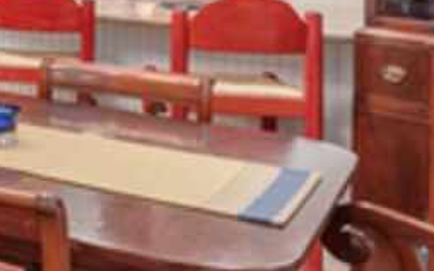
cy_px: -87
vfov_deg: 17.0
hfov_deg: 20.6
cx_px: -337
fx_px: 852
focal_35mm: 72
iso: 320
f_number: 7.1
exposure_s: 1/50
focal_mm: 14
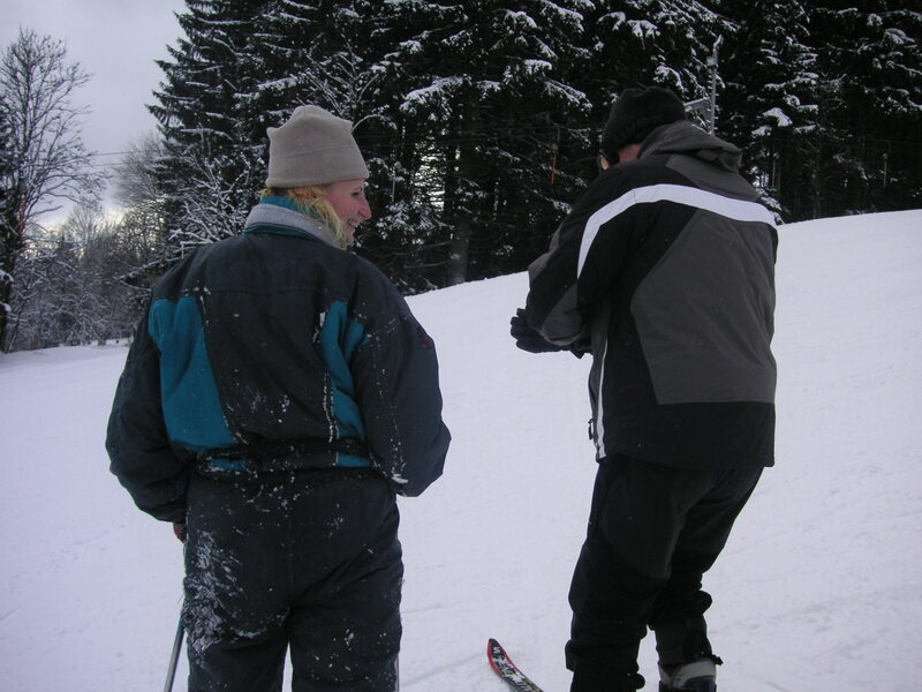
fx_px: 985
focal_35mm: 37
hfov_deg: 50.1
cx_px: 461
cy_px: 346
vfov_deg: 38.7
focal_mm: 6.1
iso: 50
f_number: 2.8
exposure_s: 1/750
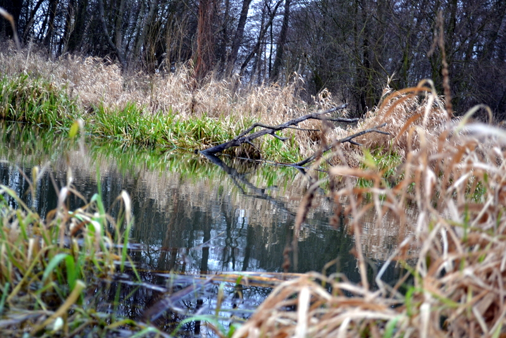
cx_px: 253
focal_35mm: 66
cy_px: 169
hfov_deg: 30.5
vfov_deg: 20.6
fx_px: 928
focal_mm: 44
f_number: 5.3
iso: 500
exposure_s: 1/60
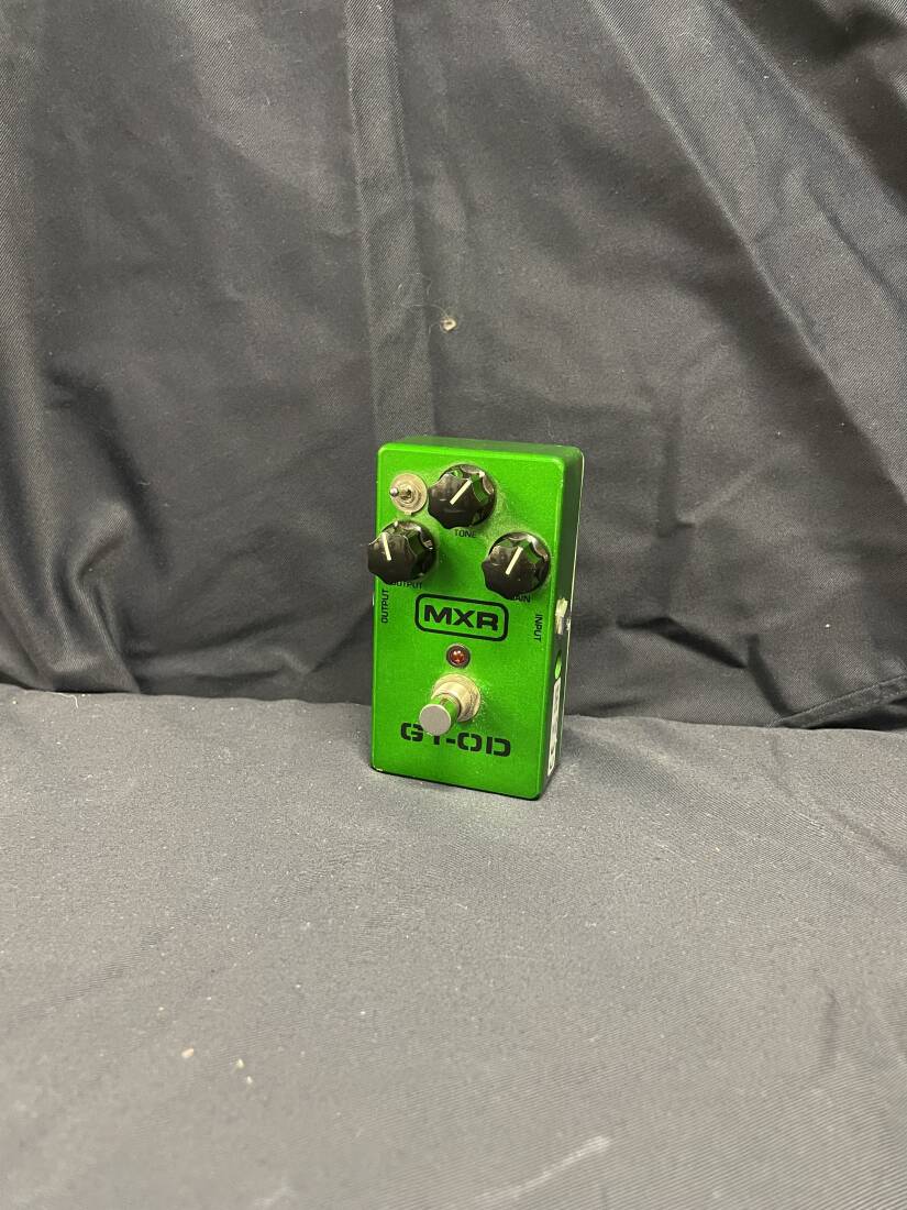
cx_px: 454
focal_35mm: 26
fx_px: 908
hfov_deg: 53.1
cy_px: 605
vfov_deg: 67.3
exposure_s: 1/30
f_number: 1.6
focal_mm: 4.2
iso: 640
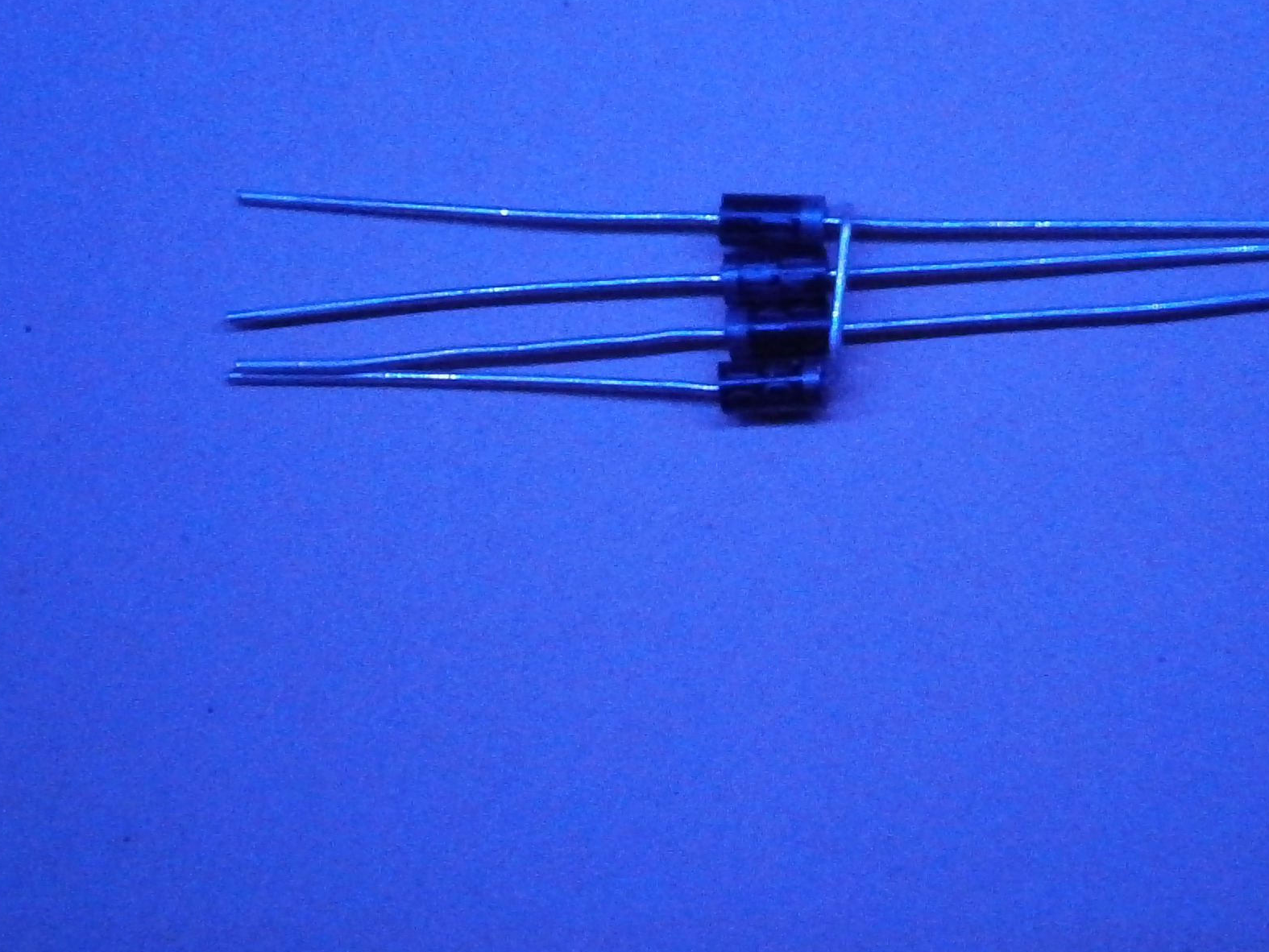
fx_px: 2860
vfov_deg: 18.9
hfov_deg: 25.0
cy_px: 346
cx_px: 788
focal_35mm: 78
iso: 1600
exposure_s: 1/100
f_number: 3.9
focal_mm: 10.7
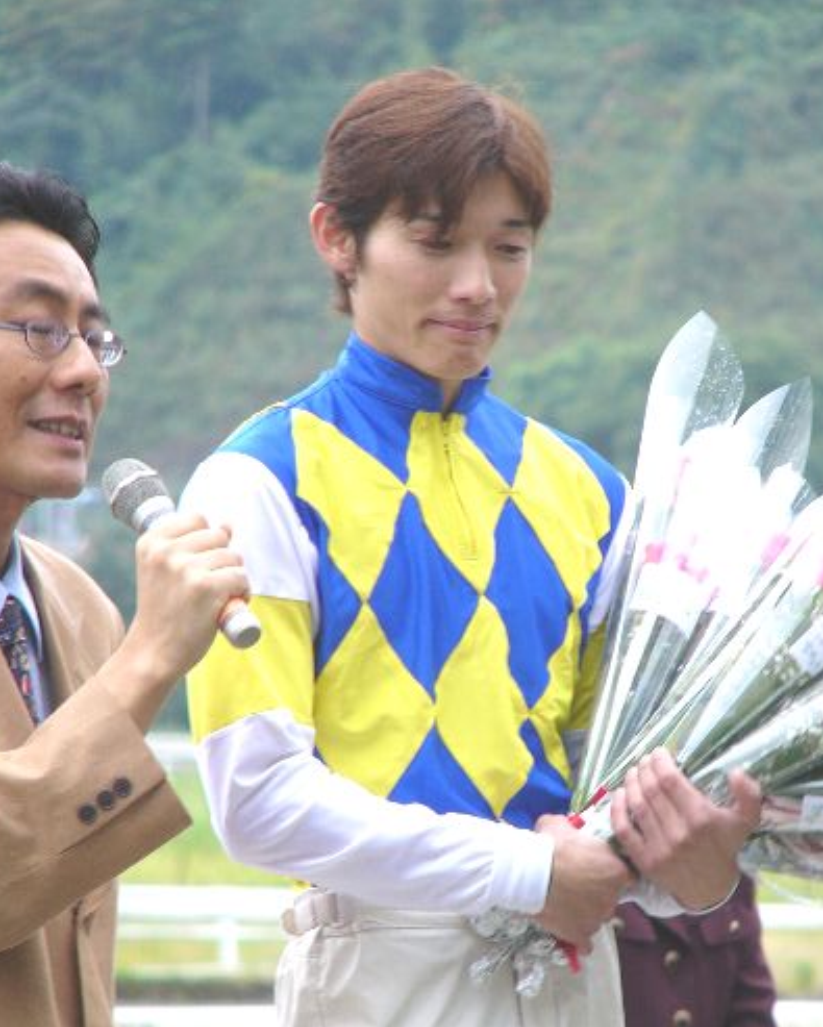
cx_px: 444
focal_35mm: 361
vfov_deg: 5.4
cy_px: 629
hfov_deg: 4.3
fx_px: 10981
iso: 50
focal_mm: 47.5
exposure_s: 1/60
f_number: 2.8
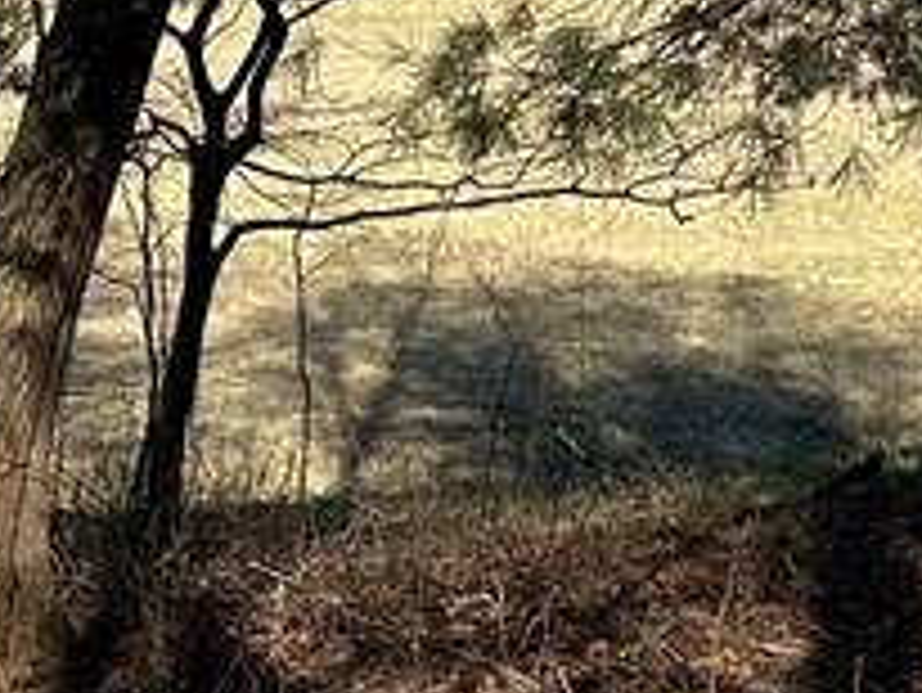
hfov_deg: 15.2
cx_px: 436
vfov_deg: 11.1
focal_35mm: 130
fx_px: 3465
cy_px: -207
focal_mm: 5.7
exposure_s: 1/1869
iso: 50
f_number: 1.5
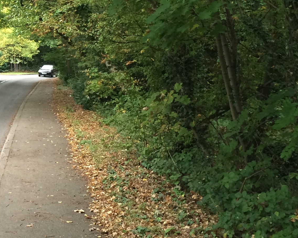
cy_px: 41
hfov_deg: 21.5
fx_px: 714
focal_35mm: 81
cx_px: -79
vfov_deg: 18.7
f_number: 2.2
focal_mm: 4.15
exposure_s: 1/33
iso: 40
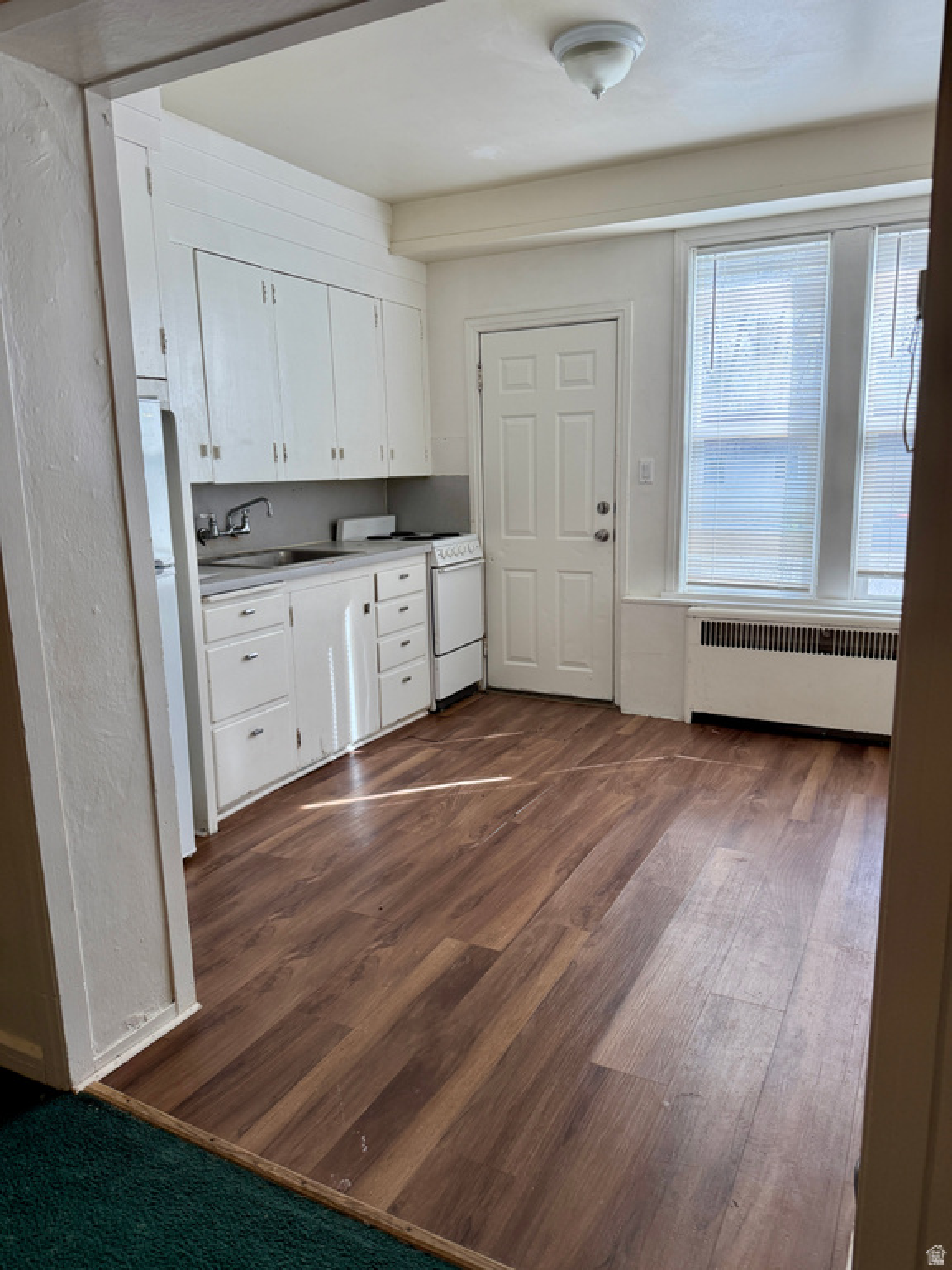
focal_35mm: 24
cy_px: 635
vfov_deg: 71.6
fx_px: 880
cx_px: 476
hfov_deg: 56.8
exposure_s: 1/225
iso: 125
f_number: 1.78
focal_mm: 6.76
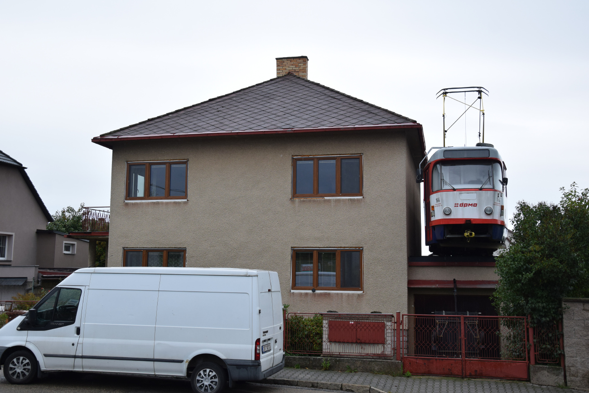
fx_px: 638
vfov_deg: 34.2
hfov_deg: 49.5
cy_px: 196
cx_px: 294
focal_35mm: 39
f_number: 6.3
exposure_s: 1/320
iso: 400
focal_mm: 26
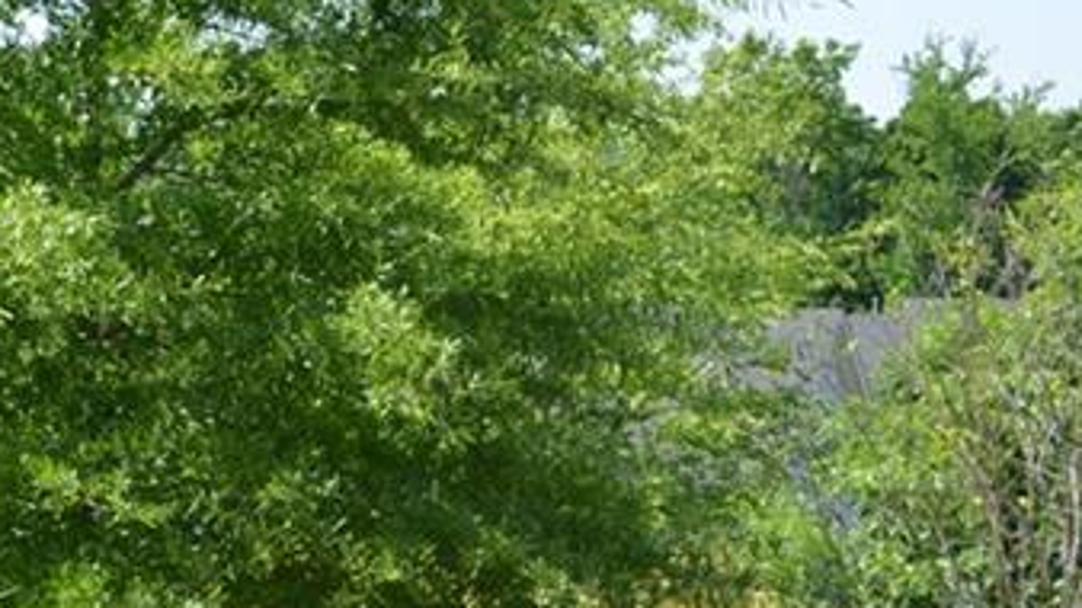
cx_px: -499
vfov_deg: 12.7
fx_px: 2725
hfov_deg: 19.7
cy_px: 283
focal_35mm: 95
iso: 100
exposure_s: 1/200
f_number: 7.1
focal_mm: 20
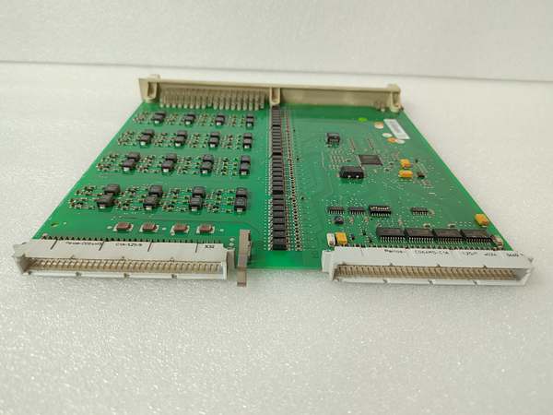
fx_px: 367
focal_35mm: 23
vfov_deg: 58.9
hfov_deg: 73.9
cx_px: 276
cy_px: 208
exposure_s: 1/50
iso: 1378
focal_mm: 5.52
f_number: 1.9
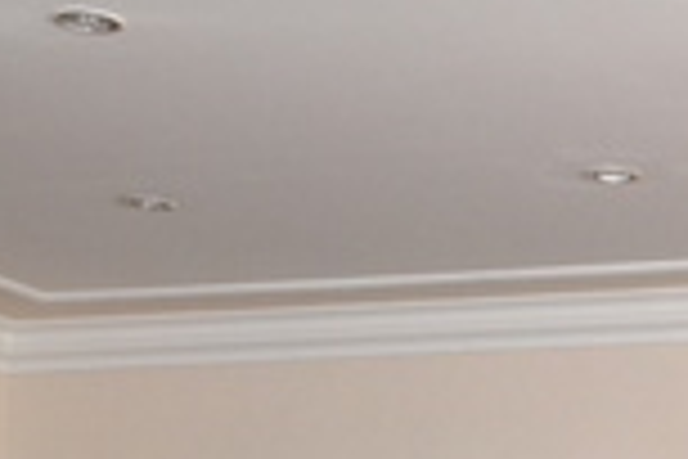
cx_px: 971
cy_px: 860
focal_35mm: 129
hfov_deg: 14.9
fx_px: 2465
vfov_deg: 10.0
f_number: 3.8
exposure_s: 1/60
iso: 3200
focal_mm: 22
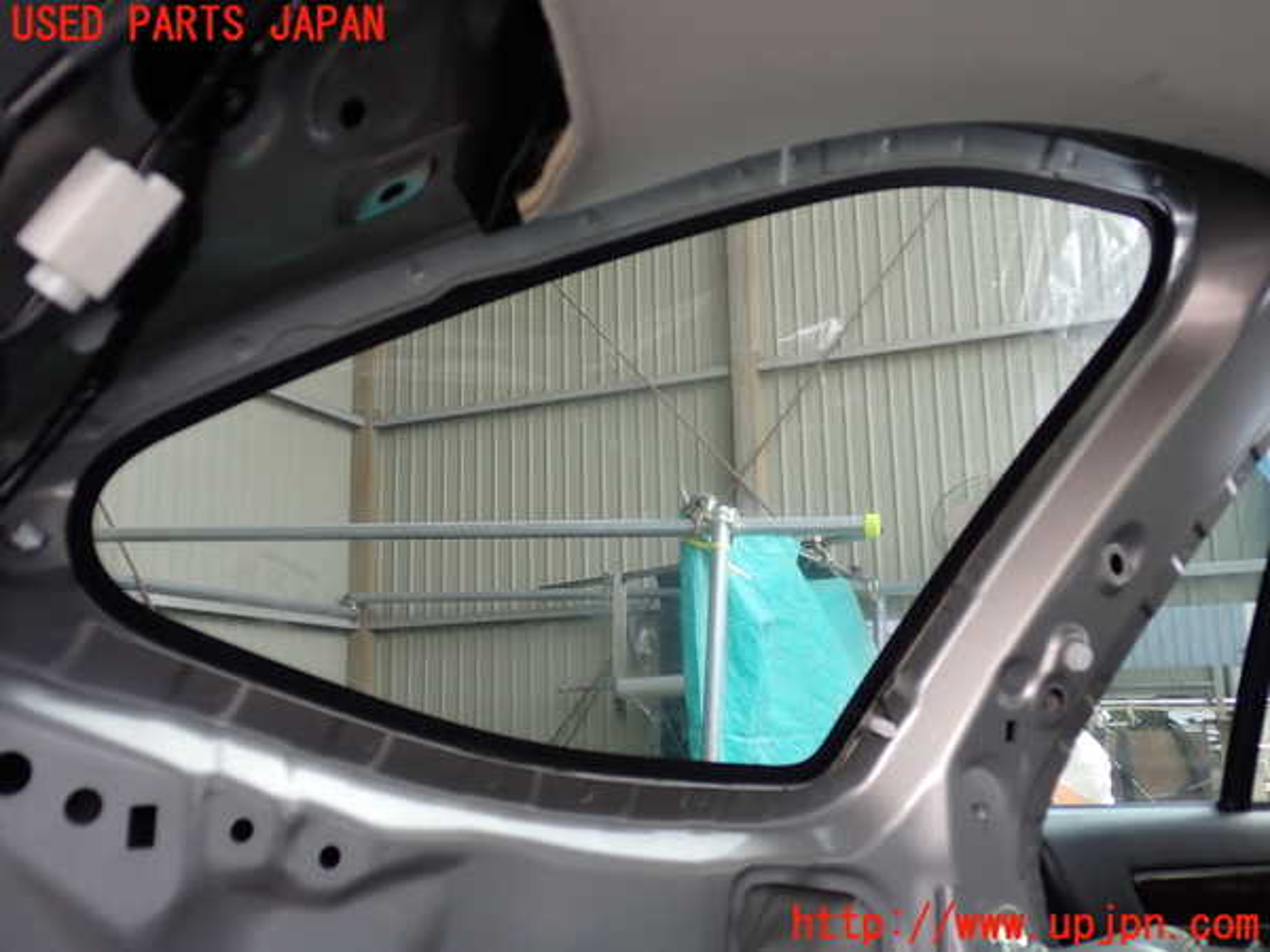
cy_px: 476
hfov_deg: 56.8
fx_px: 1174
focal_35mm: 32
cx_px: 635
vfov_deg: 44.2
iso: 200
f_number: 2.4
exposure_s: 1/100
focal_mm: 5.79
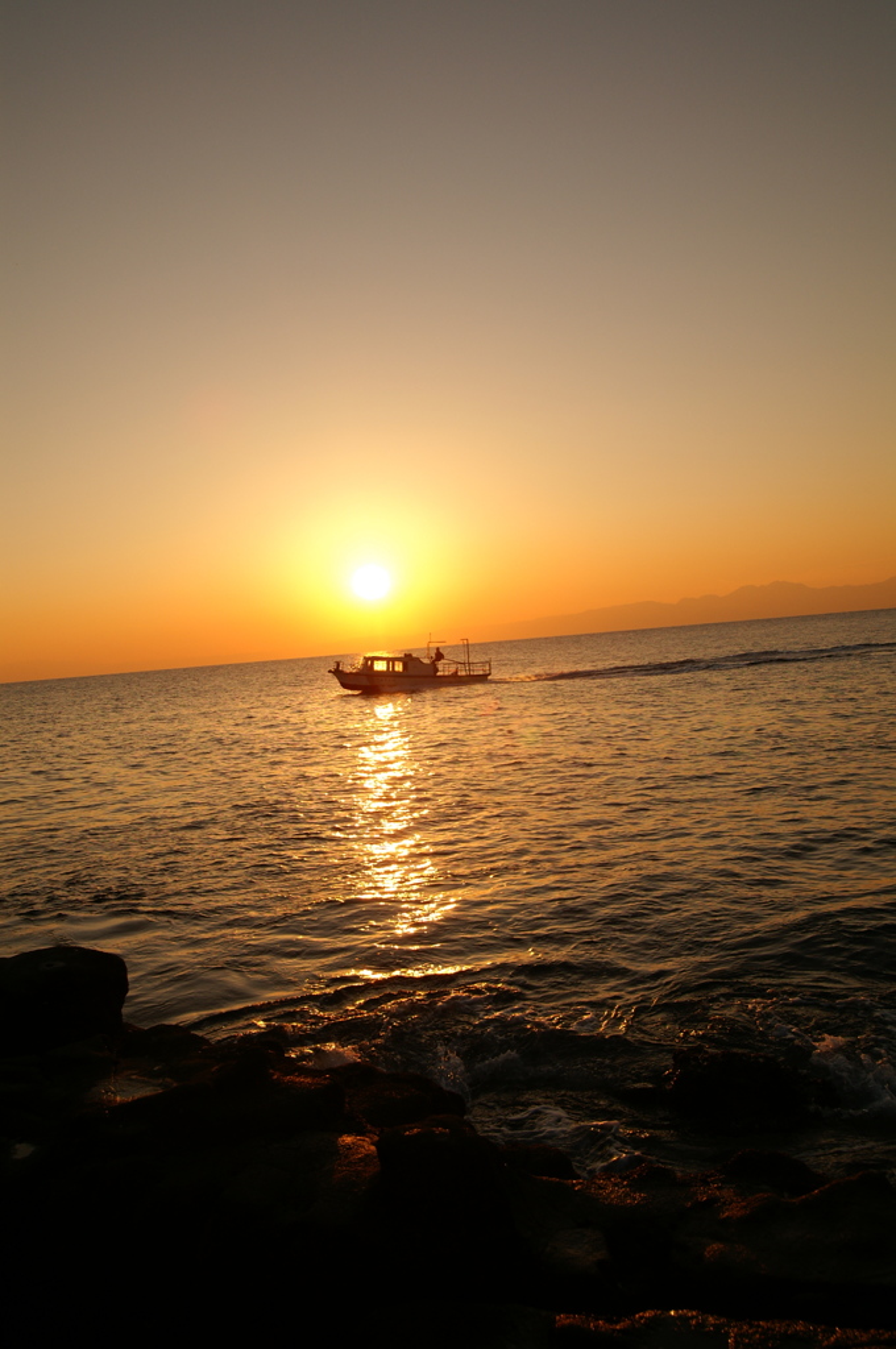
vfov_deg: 67.4
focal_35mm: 27
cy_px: 674
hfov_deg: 47.8
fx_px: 1011
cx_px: 448
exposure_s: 1/500
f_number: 5.6
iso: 200
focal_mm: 18
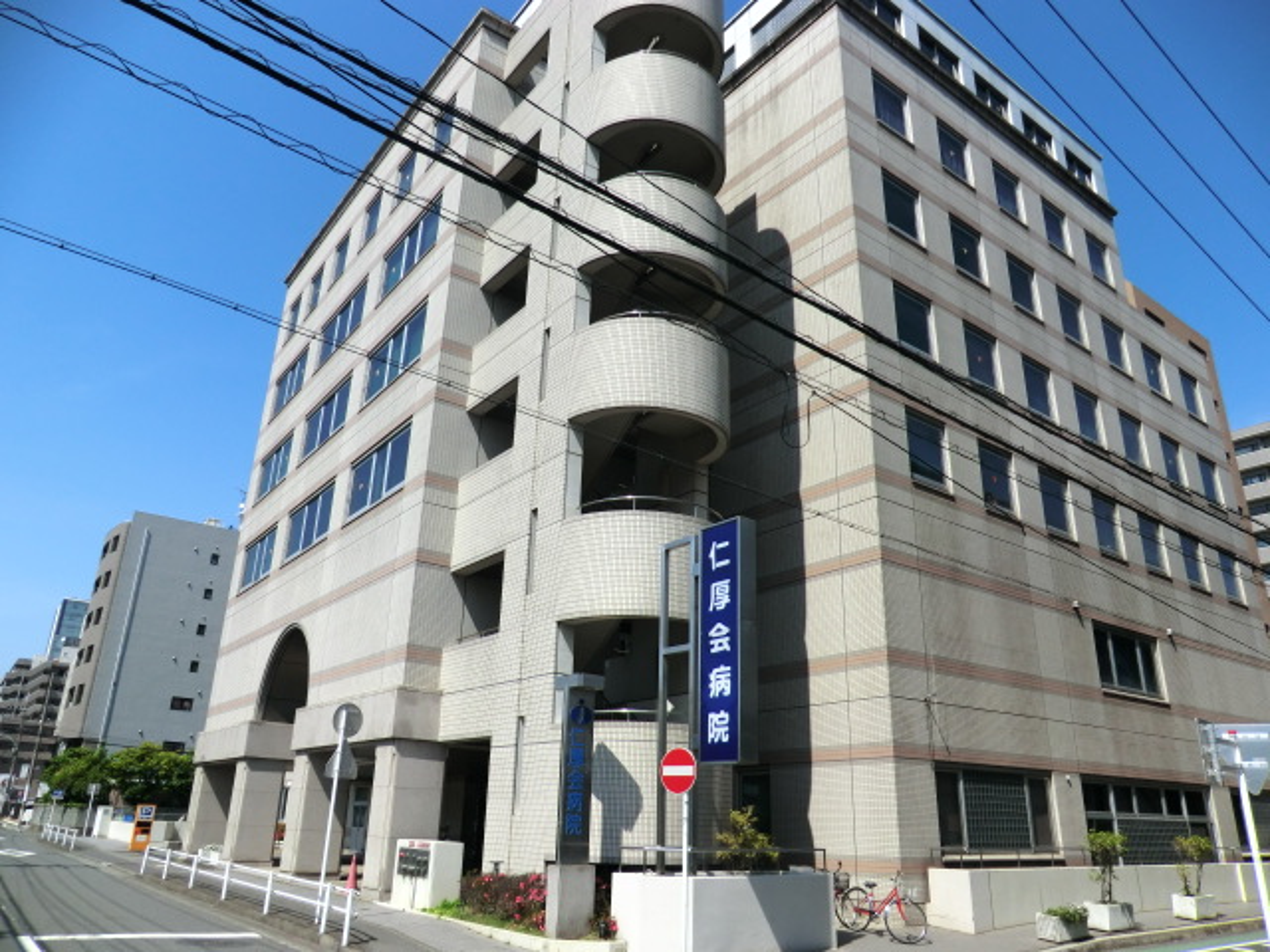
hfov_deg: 71.6
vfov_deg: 56.8
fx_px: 881
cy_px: 476
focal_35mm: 24
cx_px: 635
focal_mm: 4.3
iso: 80
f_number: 7.5
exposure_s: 1/250
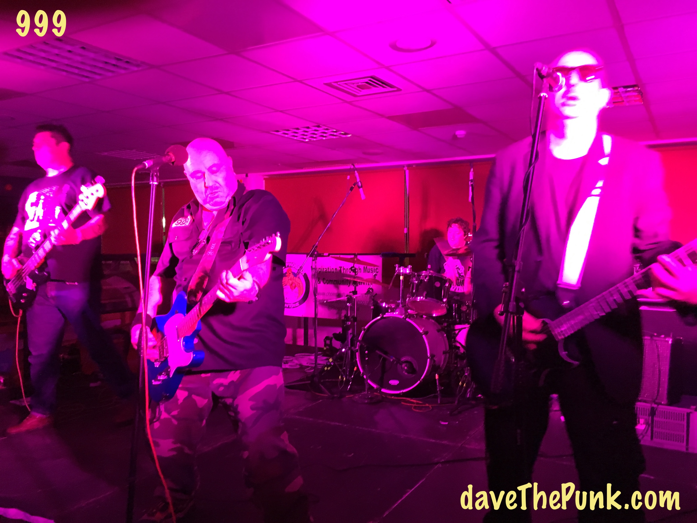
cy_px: 262
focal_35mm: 29
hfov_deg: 61.7
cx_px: 348
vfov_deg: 48.2
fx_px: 584
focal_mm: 4.15
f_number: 2.2
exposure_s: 1/17
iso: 320
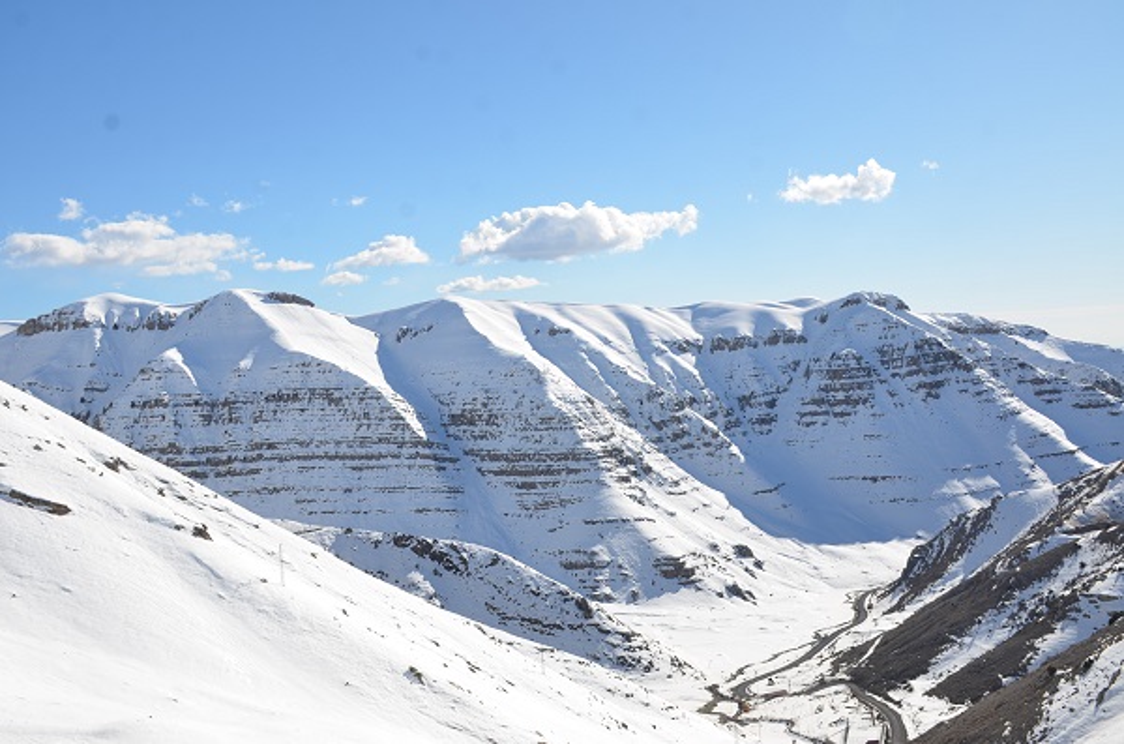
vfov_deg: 29.7
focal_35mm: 45
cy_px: 372
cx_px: 562
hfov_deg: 43.7
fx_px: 1402
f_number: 9
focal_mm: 30
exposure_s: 1/320
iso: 100
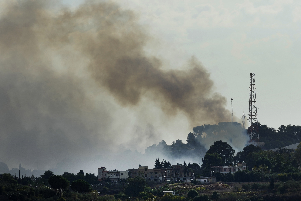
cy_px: 100
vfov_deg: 2.3
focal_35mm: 600
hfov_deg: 3.4
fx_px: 5016
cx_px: 150
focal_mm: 600
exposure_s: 1/1000
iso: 320
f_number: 10
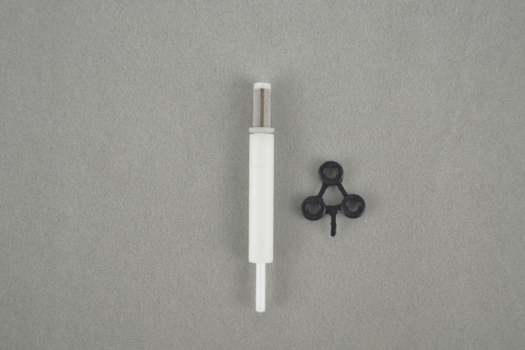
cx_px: 262
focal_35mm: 52
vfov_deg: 25.8
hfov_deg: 37.9
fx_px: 766
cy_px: 175
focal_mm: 35
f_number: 5
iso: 560
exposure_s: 1/100
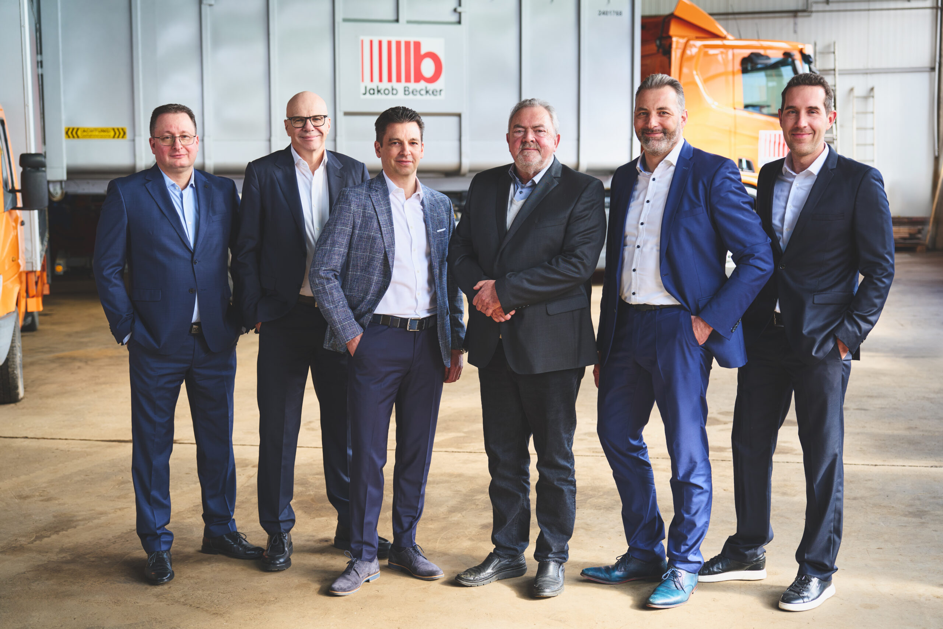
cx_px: 472
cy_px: 314
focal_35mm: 48
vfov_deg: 28.1
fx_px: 1257
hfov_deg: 41.1
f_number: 2.8
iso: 160
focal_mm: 48
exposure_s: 1/80
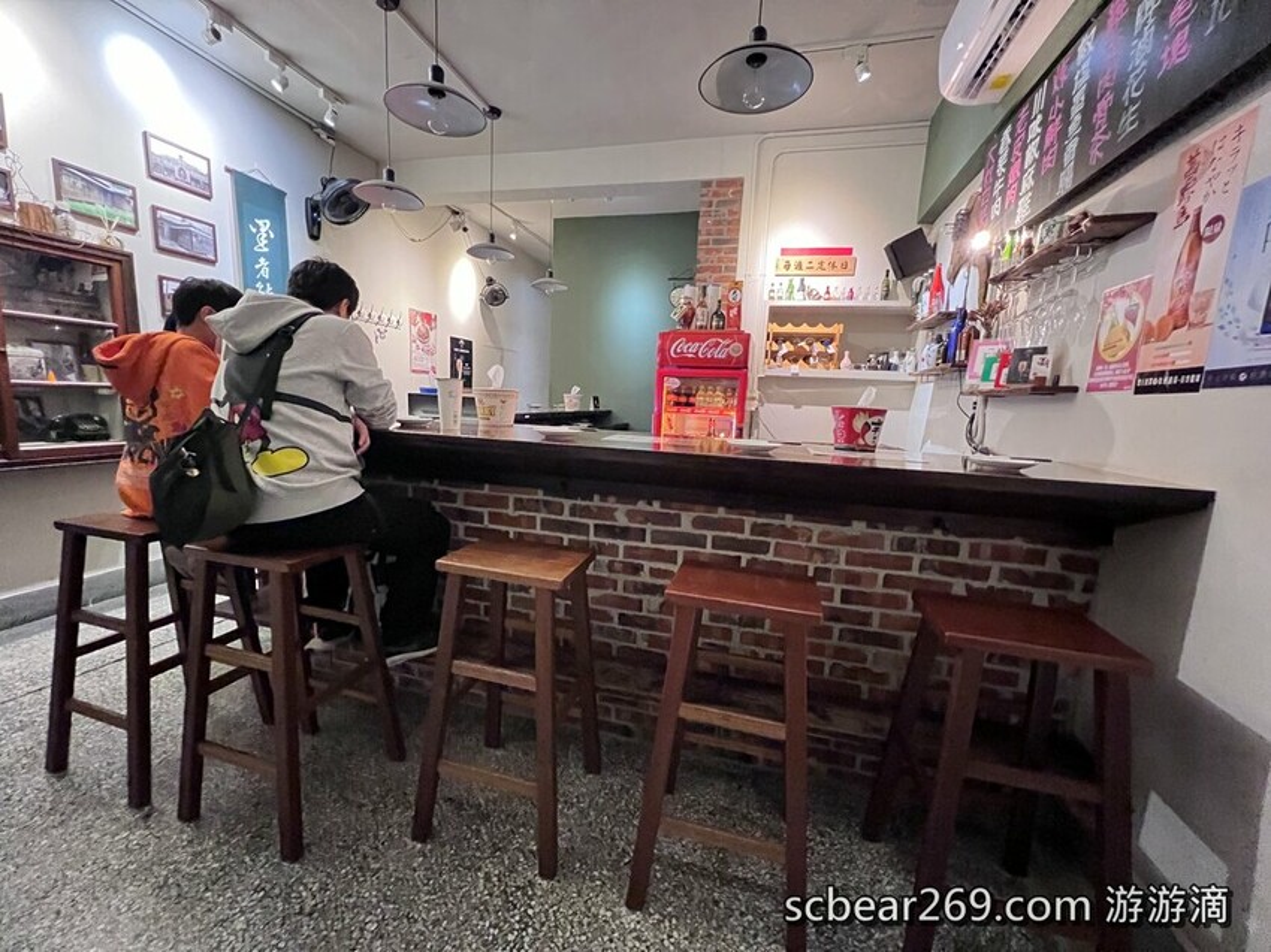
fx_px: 477
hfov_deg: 106.2
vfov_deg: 89.9
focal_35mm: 13
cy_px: 476
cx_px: 636
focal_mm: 1.57
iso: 1600
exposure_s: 1/30
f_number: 1.8
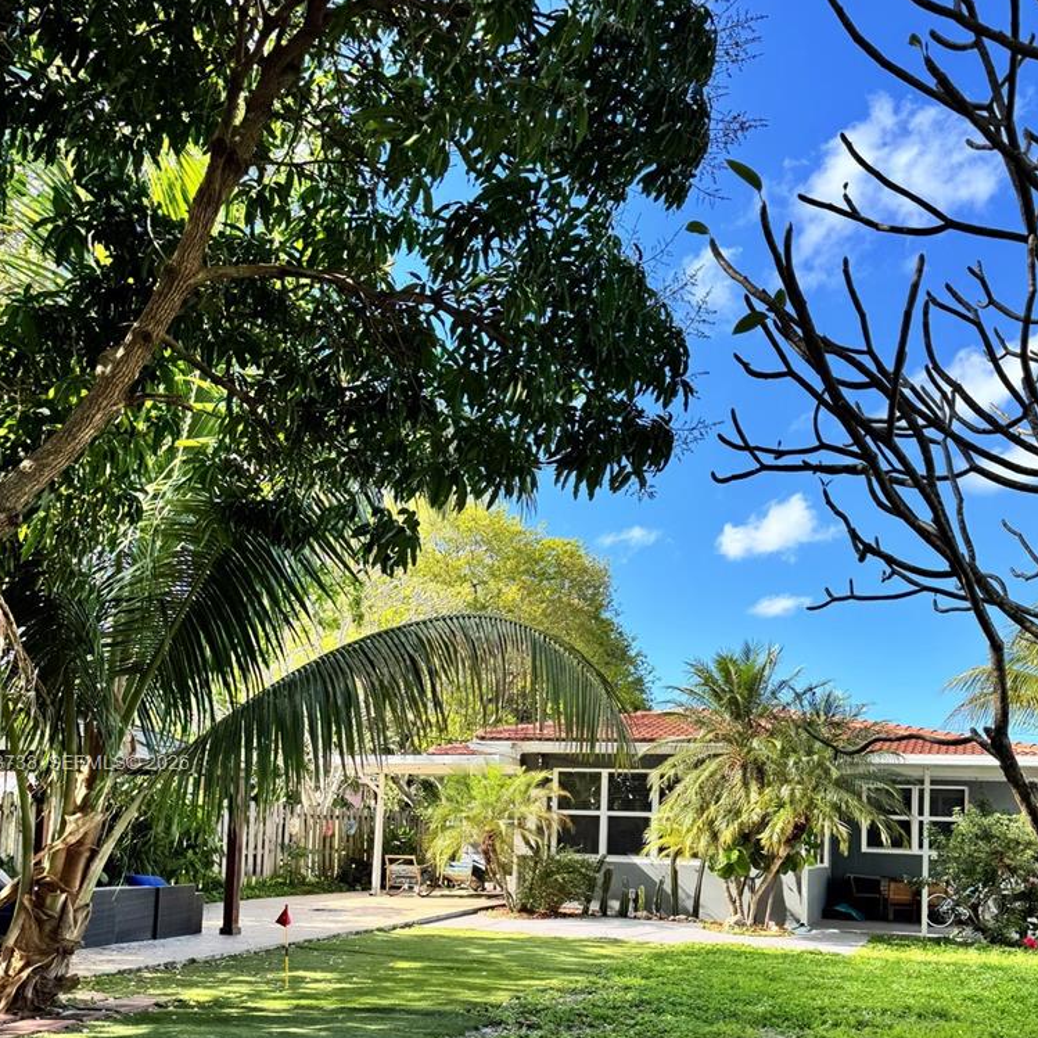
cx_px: 557
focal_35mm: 34
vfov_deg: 46.9
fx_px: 1153
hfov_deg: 48.4
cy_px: 765
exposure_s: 1/1215
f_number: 1.78
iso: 80
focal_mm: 6.76
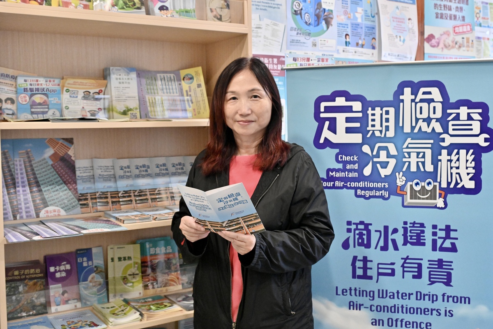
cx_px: 246
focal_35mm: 39
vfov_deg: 34.2
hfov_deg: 49.6
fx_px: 534
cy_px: 164
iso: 4000
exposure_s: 1/125
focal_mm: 39
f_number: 5.6
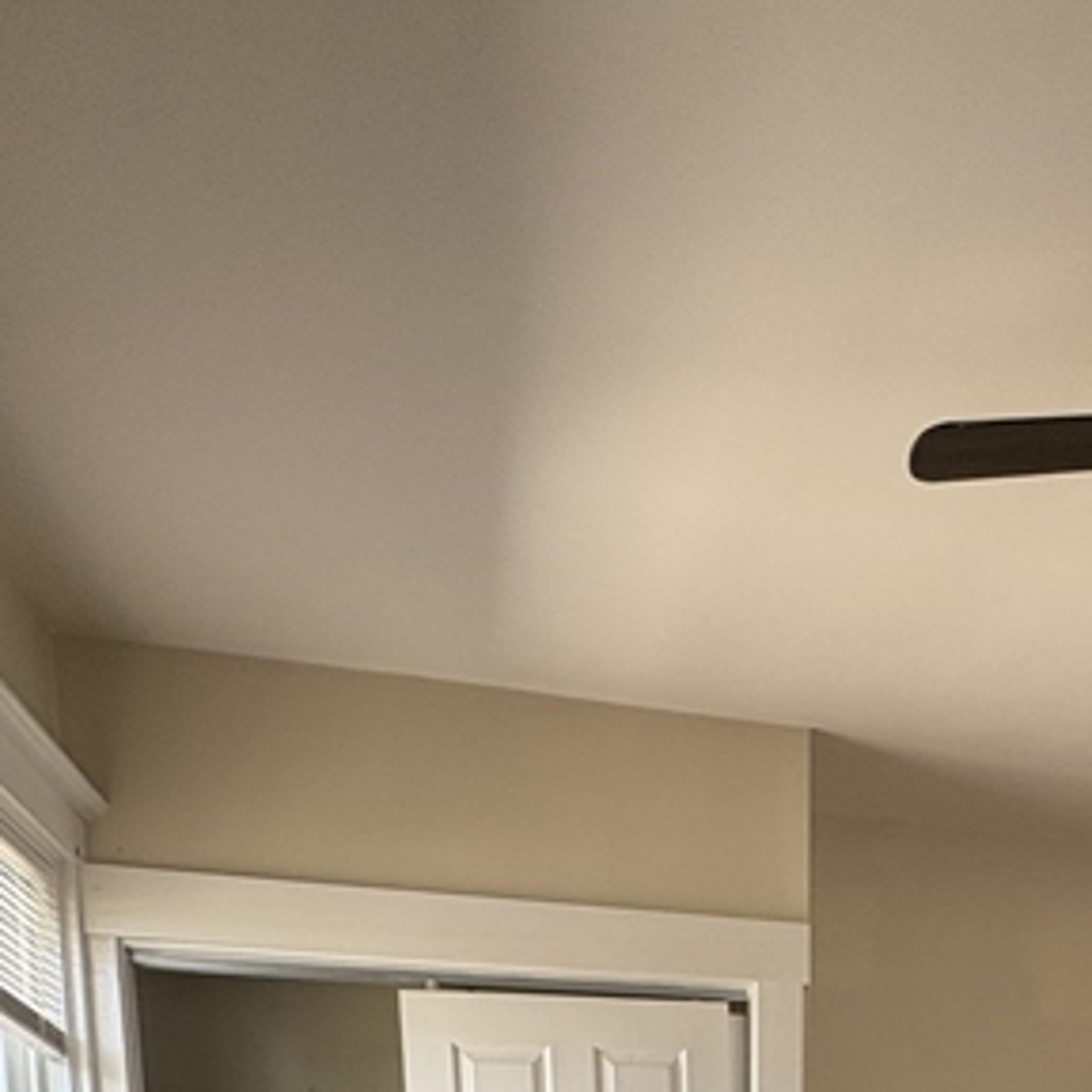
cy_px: 1433
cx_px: 792
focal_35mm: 33
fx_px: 1178
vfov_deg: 34.4
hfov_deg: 48.2
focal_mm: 2.22
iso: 100
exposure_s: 1/99
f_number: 2.2
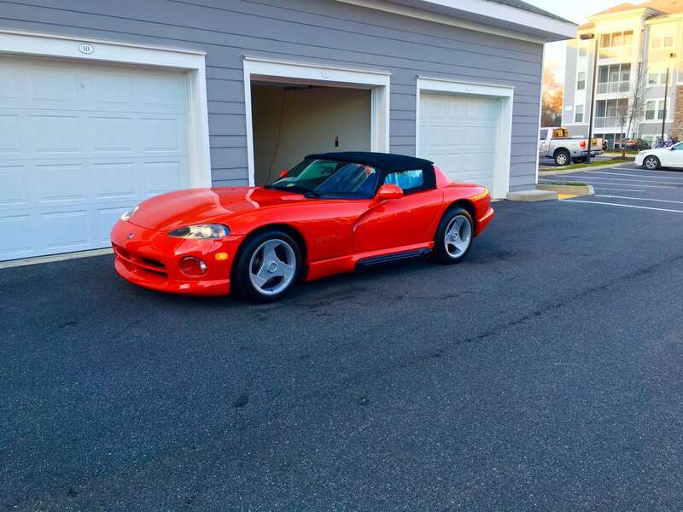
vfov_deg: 48.2
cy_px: 256
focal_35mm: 29
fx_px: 572
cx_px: 342
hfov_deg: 61.7
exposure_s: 1/60
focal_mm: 4.15
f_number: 2.2
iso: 32
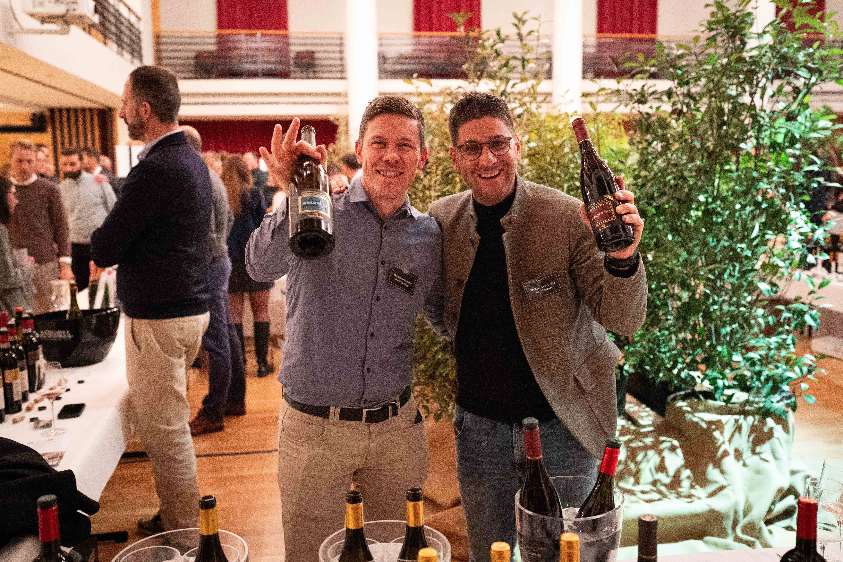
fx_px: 820
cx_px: 422
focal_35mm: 35
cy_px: 281
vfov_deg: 37.9
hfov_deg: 54.4
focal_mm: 35
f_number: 3.2
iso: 12800
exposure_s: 1/160
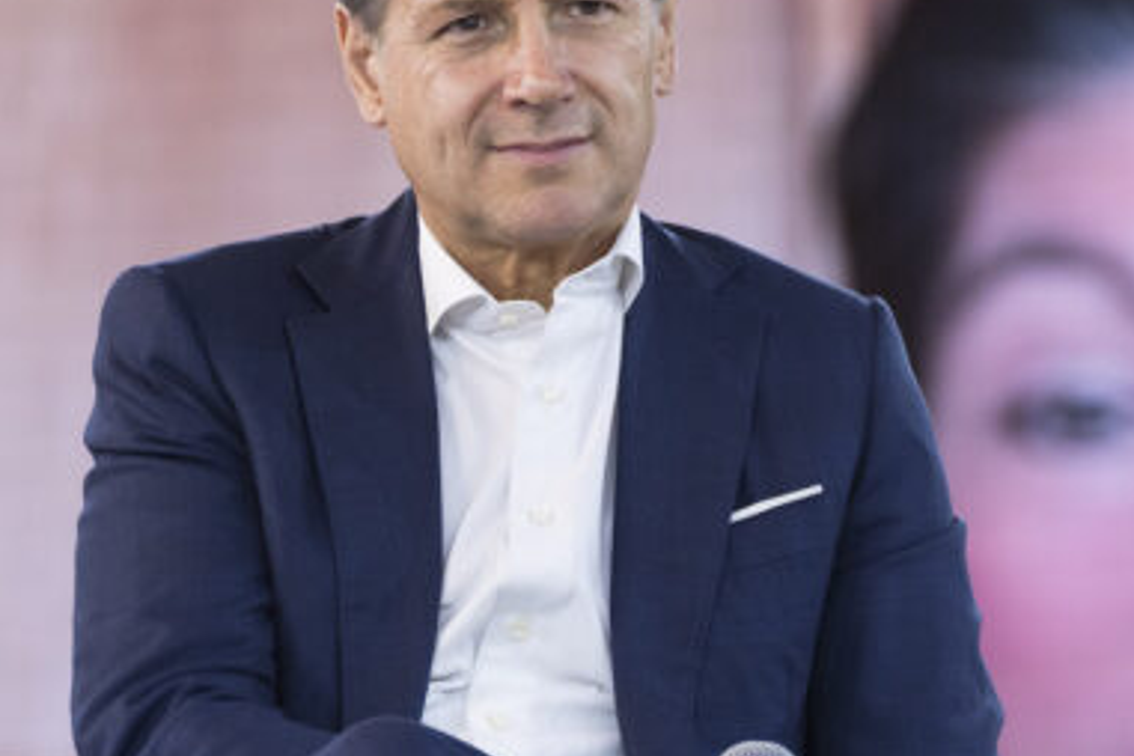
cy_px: 408
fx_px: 15119
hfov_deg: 4.3
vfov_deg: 2.9
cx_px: 830
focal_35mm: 480
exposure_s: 1/400
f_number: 5.6
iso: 1600
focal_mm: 238
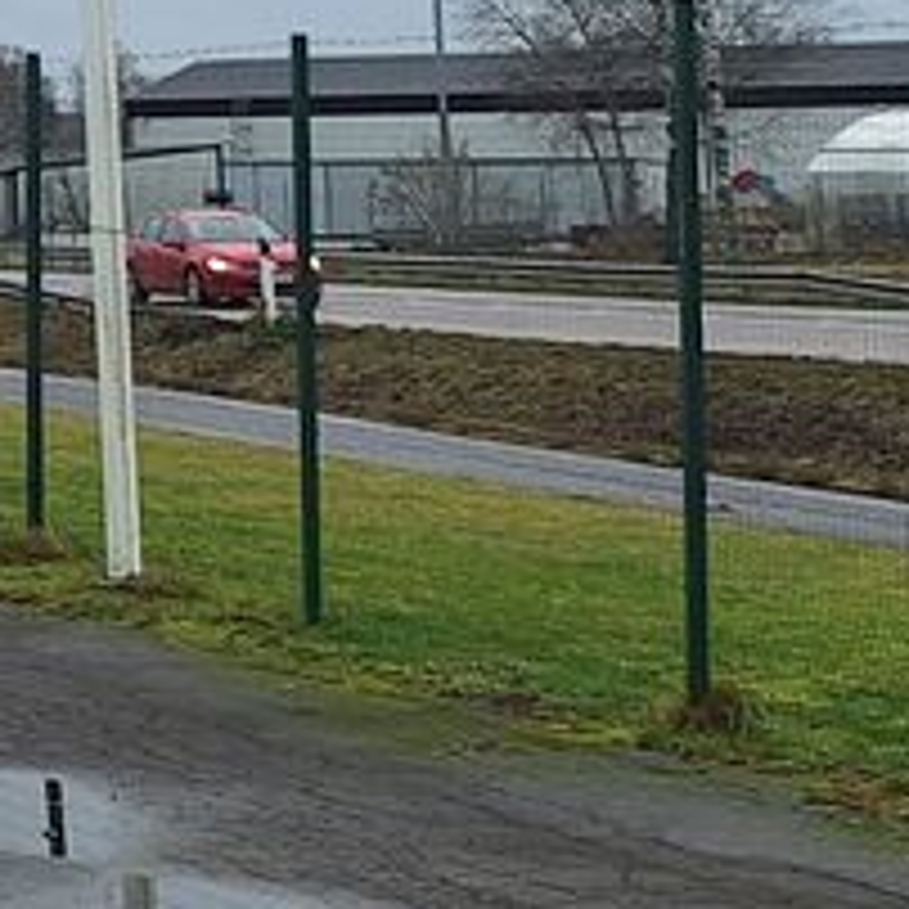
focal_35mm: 129
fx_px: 3832
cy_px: -171
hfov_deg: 10.9
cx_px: -1440
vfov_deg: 13.2
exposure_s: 1/206
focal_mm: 5.54
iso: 40
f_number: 1.8
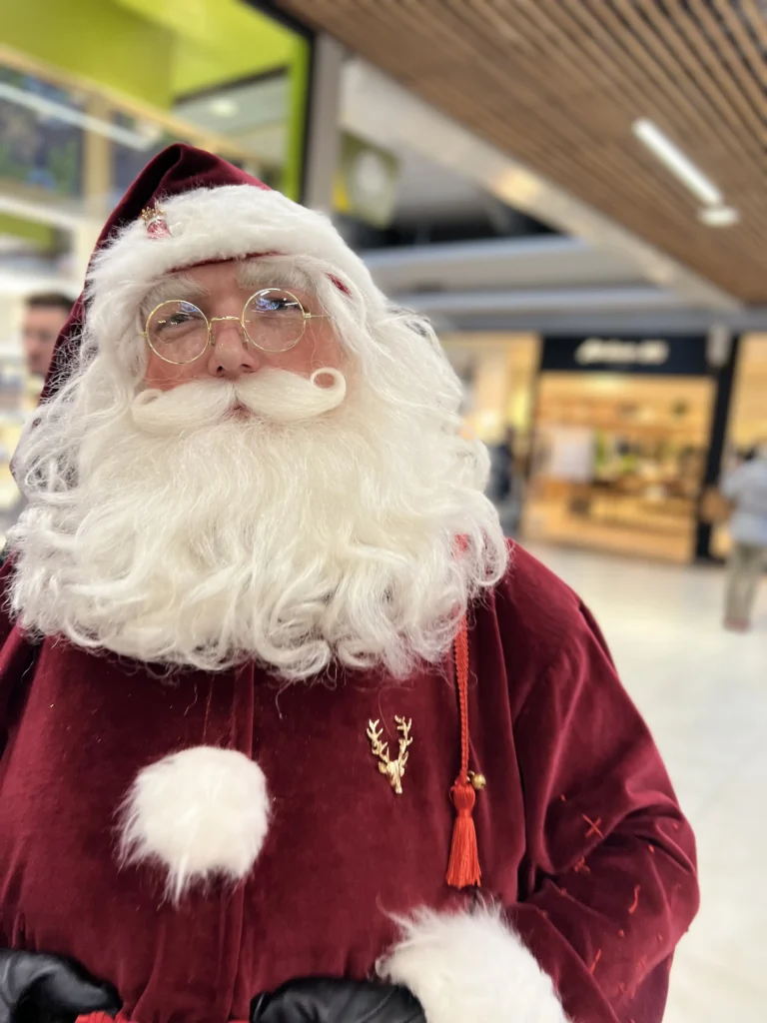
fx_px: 768
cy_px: 512
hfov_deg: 53.1
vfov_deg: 67.3
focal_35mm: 26
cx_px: 384
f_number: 1.5
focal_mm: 5.7
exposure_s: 1/50
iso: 80
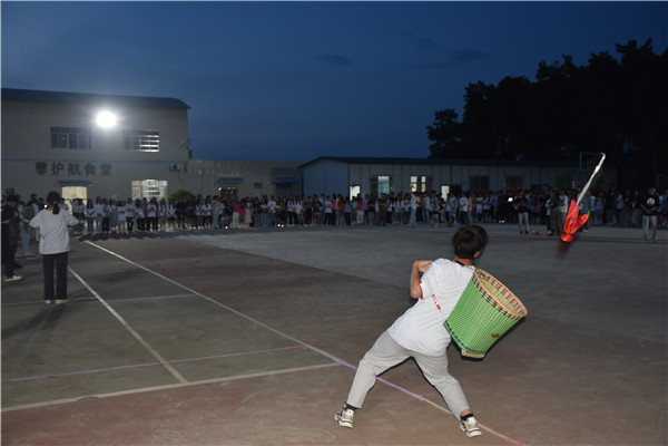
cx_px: 334
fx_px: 668
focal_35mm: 36
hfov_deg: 53.1
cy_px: 223
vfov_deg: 36.9
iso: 720
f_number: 3.8
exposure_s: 1/60
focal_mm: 24
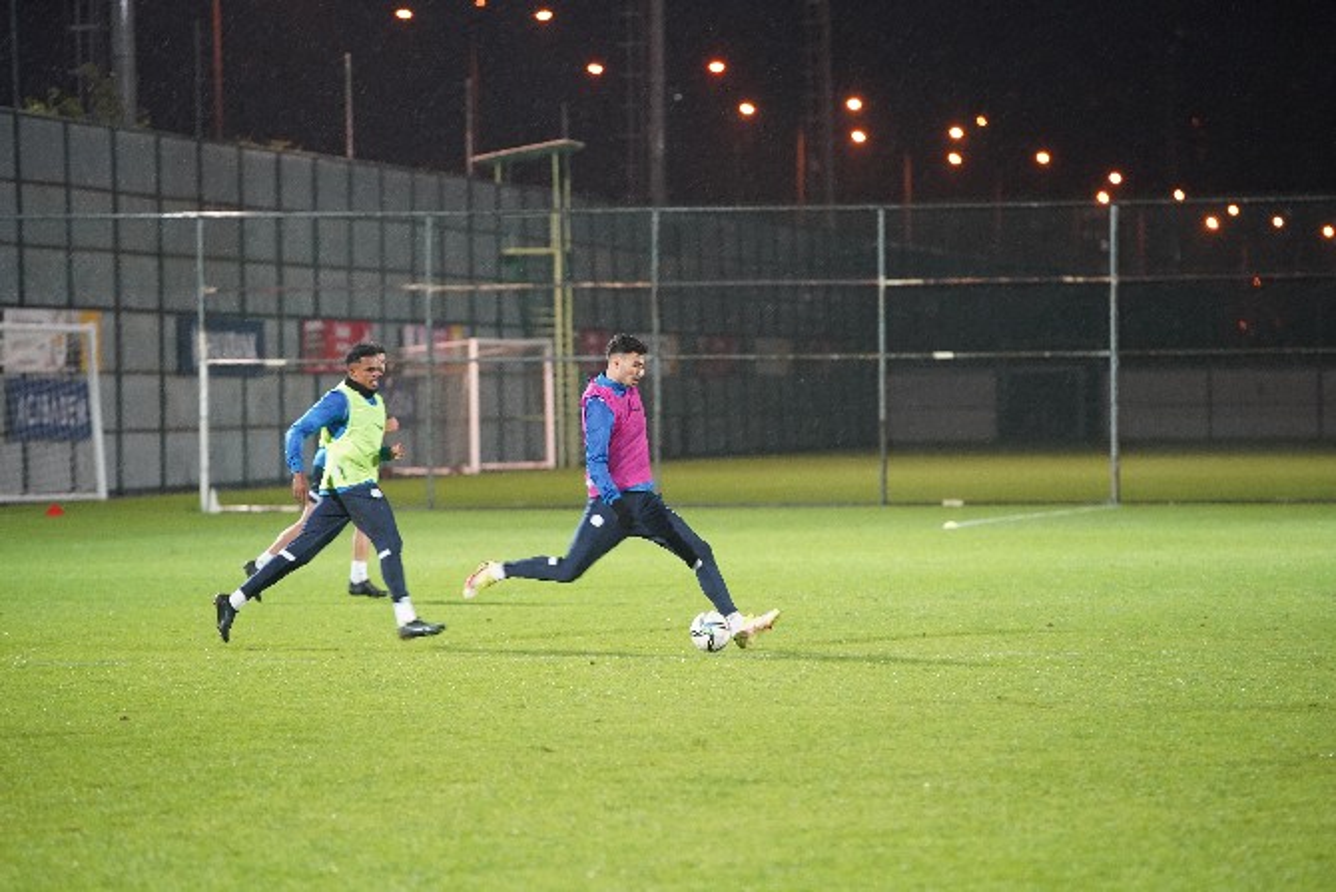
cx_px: 668
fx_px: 7423
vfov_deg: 6.9
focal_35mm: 200
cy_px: 446
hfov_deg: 10.3
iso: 5000
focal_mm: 200
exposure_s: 1/200
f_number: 3.5
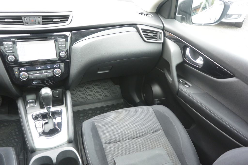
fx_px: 186
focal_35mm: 27
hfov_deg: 67.4
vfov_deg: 47.9
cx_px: 124
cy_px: 82
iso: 400
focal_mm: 10
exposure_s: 1/80
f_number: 3.5
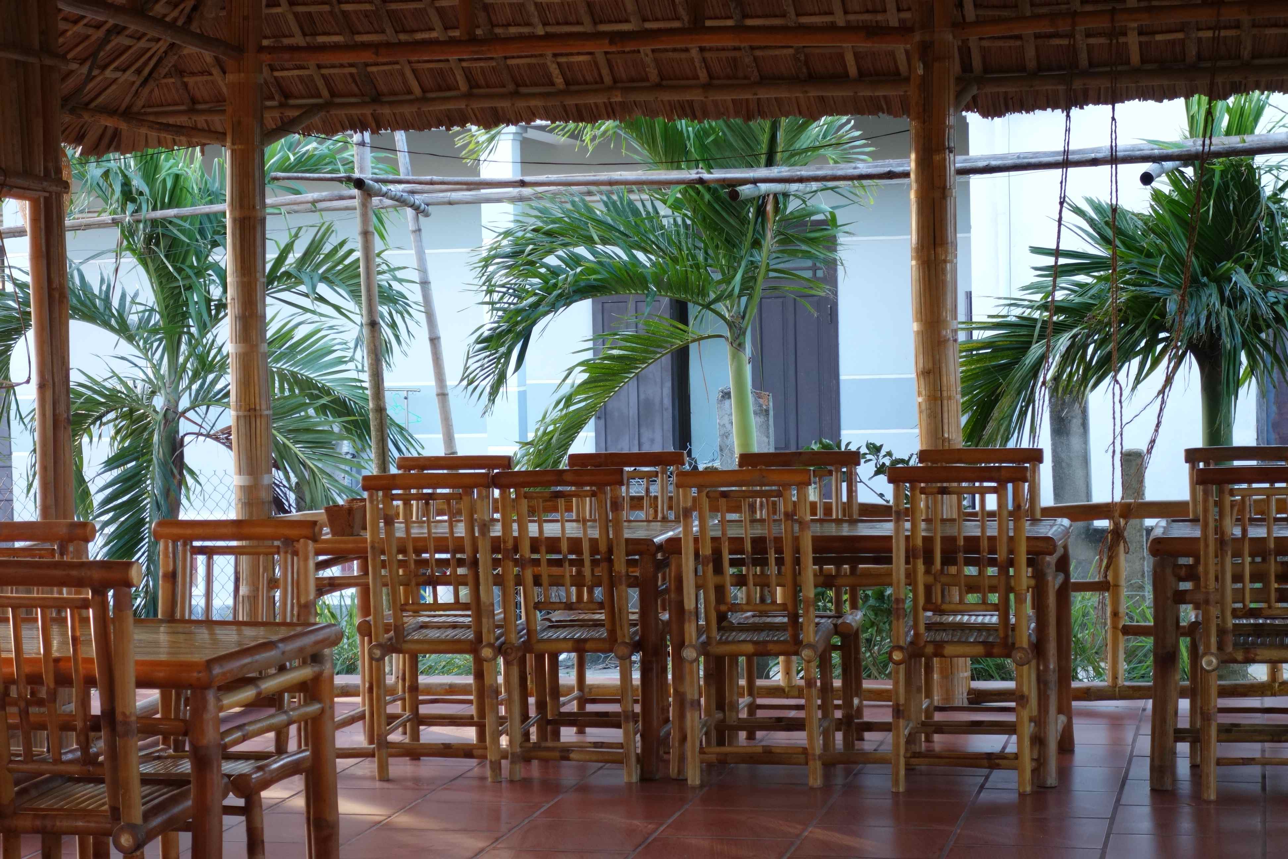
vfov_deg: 18.4
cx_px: 644
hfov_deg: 27.3
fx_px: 2647
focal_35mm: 74
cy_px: 430
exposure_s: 1/80
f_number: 4
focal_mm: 27.54
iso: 400
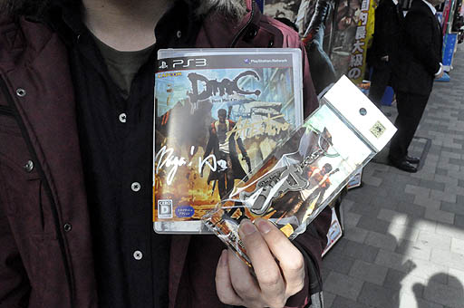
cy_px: 154
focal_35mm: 33
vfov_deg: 39.9
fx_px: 425
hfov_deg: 57.3
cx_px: 232
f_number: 18
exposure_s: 1/1250
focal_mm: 22
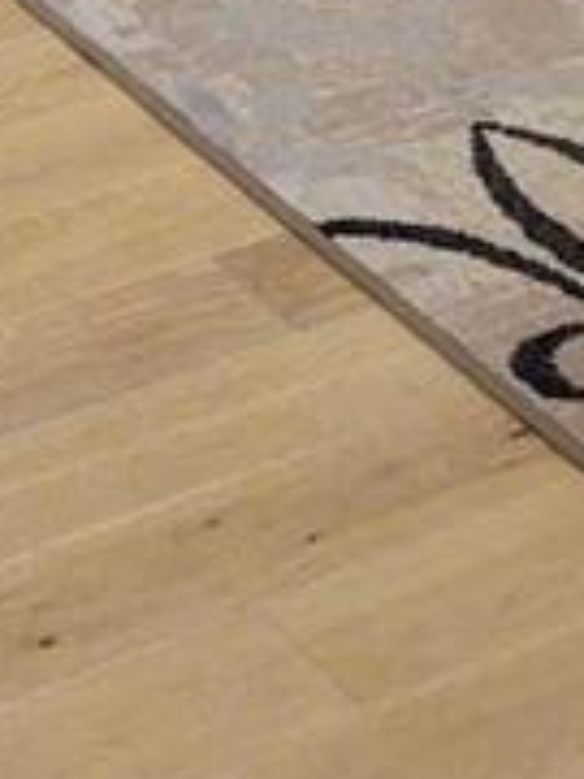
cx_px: 337
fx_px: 3644
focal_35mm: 162
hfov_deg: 9.2
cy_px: -1398
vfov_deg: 9.9
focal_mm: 4.75
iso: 181
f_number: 1.7
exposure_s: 1/120
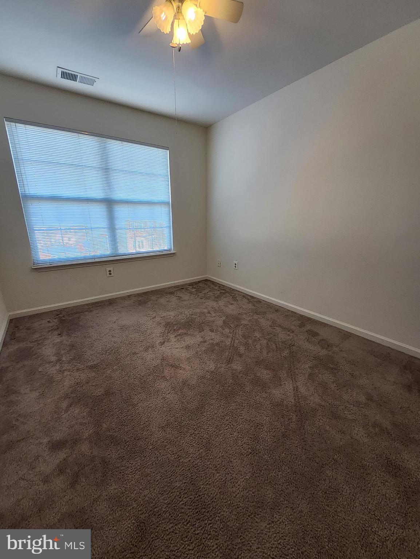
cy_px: 280
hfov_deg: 90.0
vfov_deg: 106.1
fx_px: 210
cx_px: 210
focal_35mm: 13
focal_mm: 1.13
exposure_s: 1/50
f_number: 2.2
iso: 100
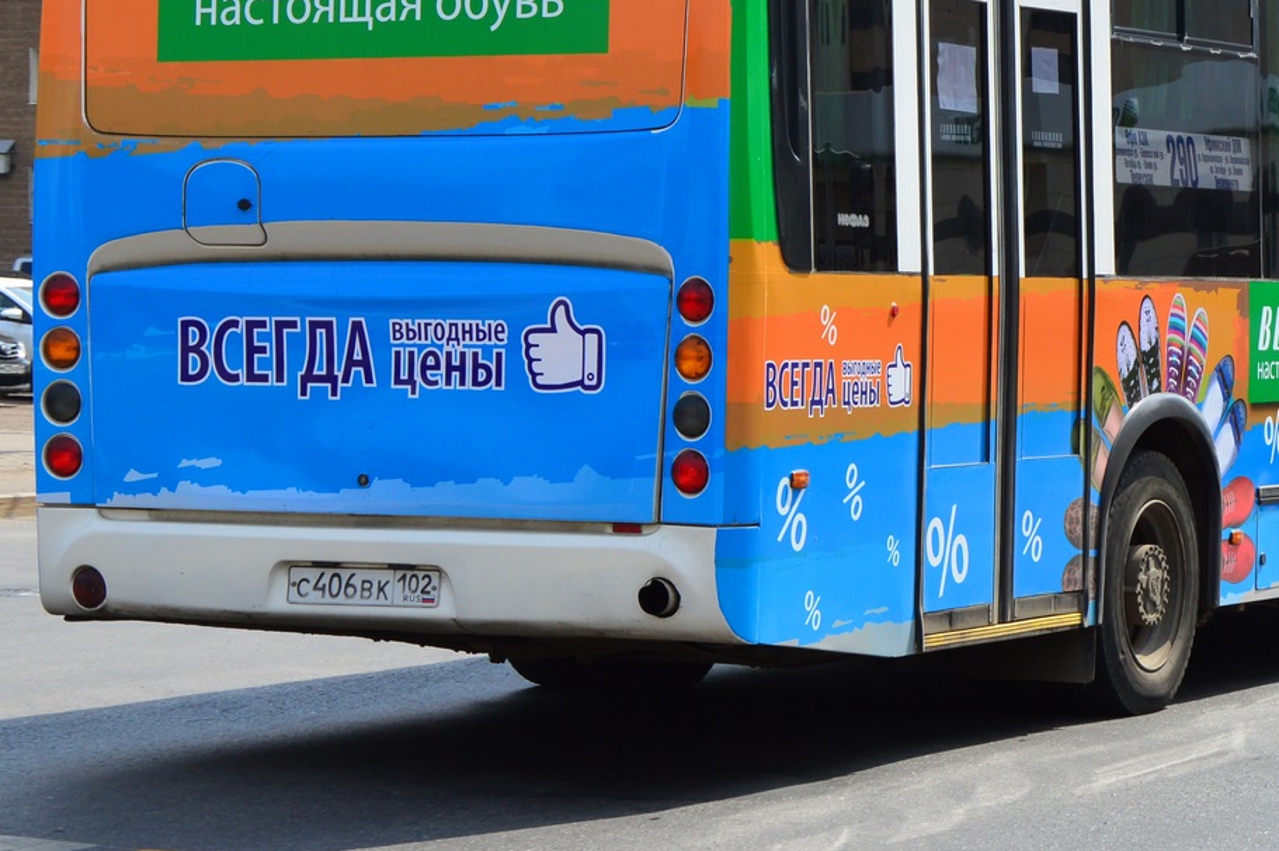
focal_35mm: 107
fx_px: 3799
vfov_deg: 12.7
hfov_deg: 19.1
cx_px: 845
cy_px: 167
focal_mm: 40
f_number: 11
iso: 400
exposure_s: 1/500
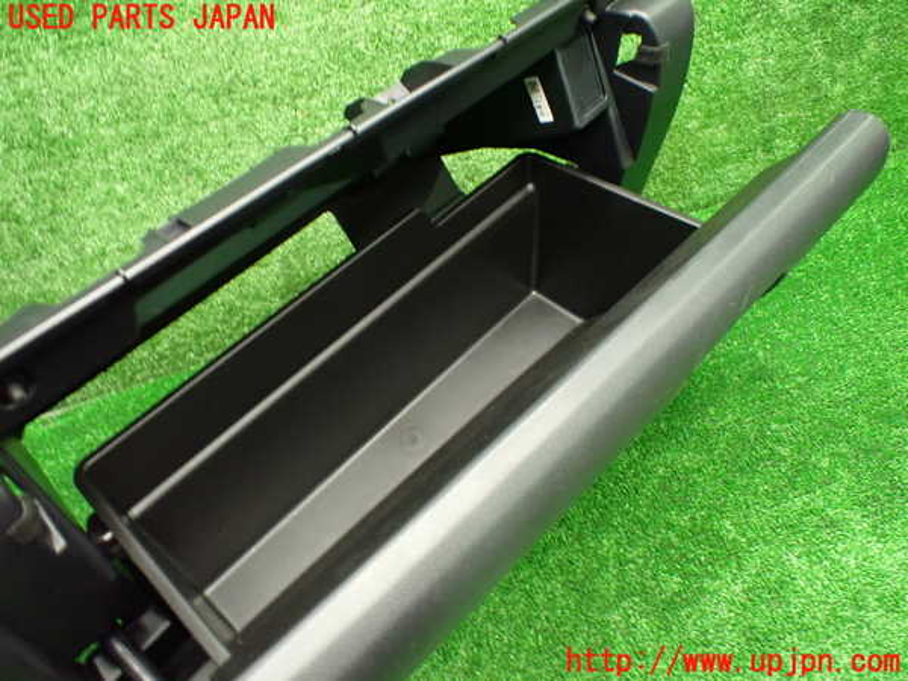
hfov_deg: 60.0
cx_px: 454
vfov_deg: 46.8
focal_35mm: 30
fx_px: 787
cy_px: 340
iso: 800
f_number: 2.3
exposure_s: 1/40
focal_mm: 5.4
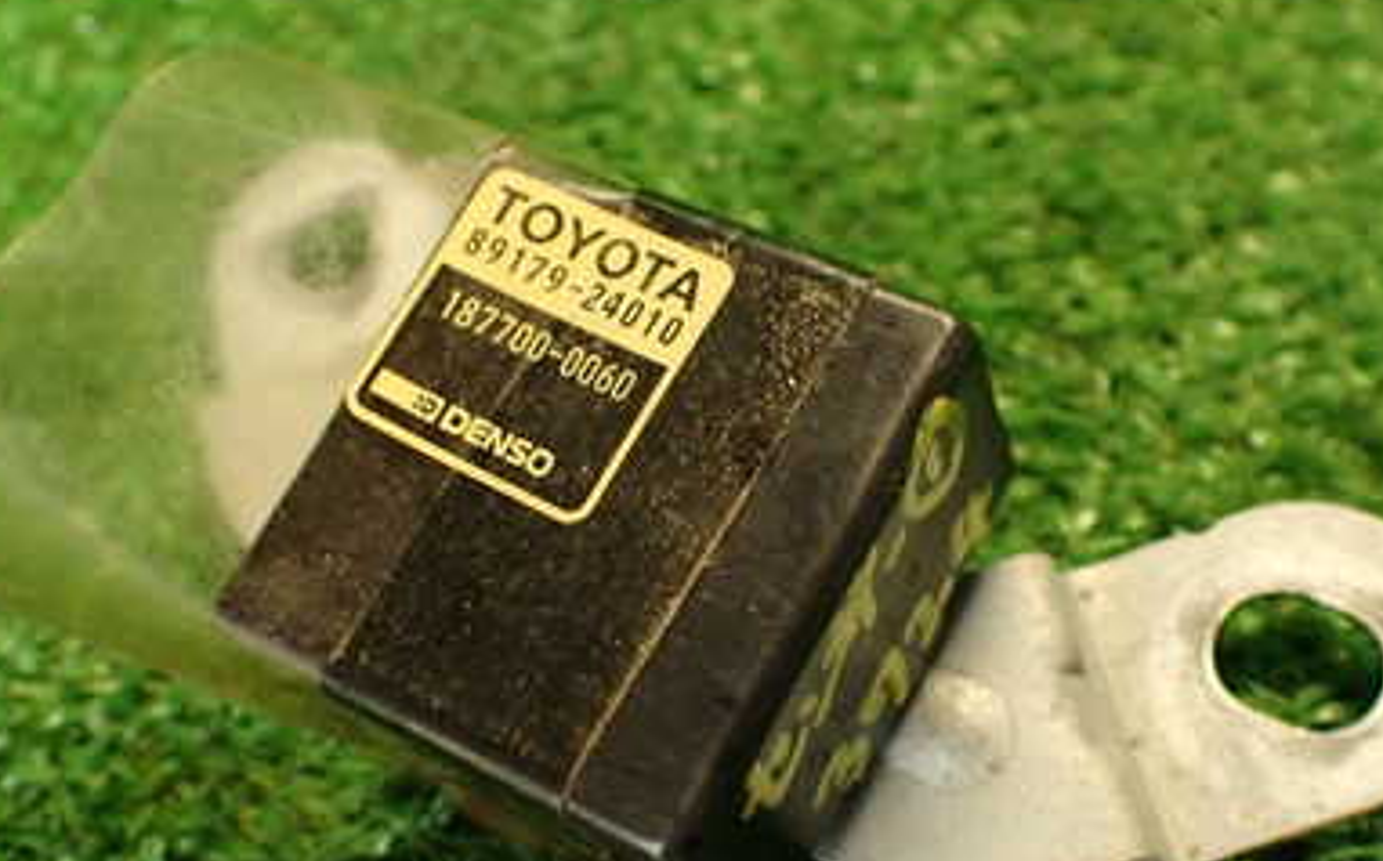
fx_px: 1883
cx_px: 688
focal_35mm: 50
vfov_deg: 25.7
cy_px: 528
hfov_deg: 40.3
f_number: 2.3
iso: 320
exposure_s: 1/30
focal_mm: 5.4
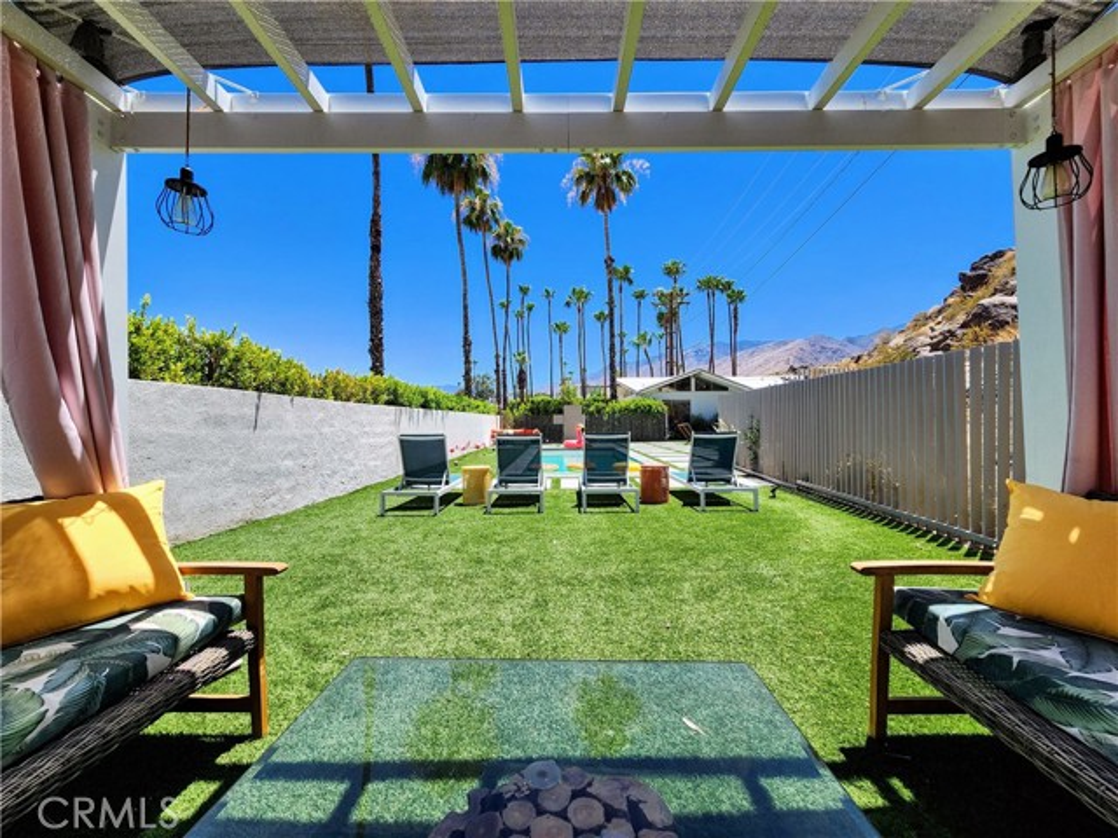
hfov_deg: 106.2
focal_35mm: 13
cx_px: 559
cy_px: 419
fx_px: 420
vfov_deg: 89.9
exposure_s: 1/1650
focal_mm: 2.2
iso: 50
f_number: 2.2
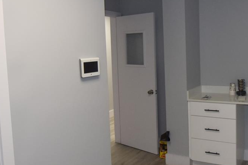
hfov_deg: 52.2
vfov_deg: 36.6
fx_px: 248
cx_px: 164
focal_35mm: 36
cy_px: 63
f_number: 5.6
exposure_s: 1/125
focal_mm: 10
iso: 720
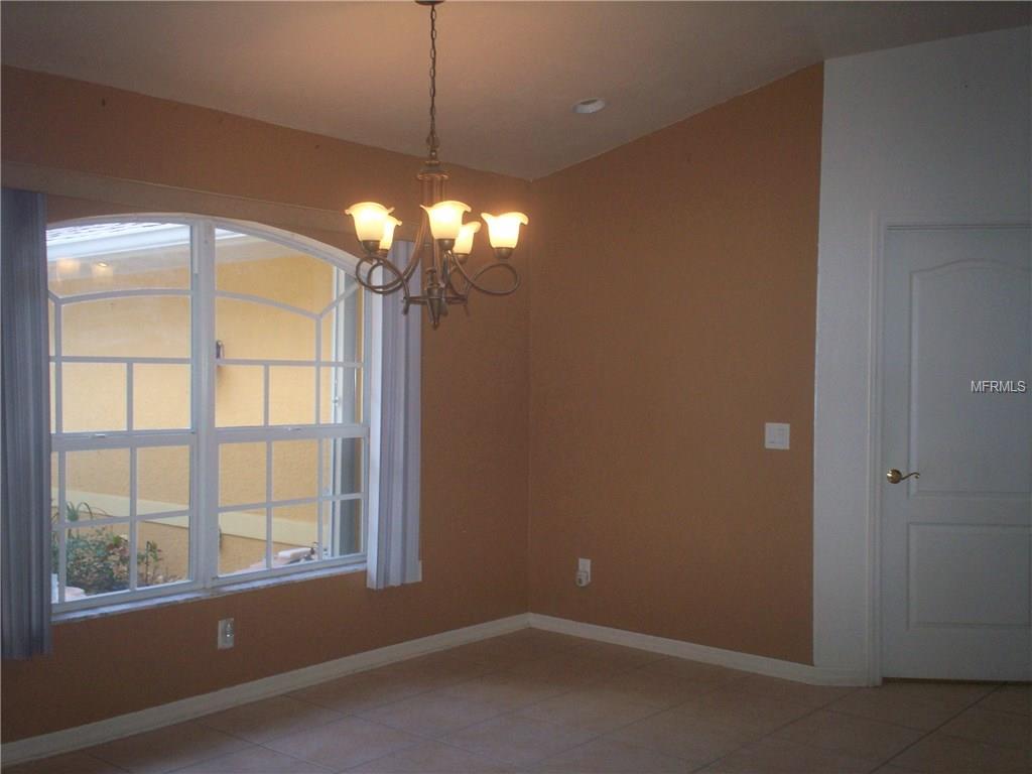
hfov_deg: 51.4
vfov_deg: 39.7
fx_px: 1073
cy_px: 387
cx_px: 516
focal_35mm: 36
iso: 140
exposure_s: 1/60
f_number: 4.5
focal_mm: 6
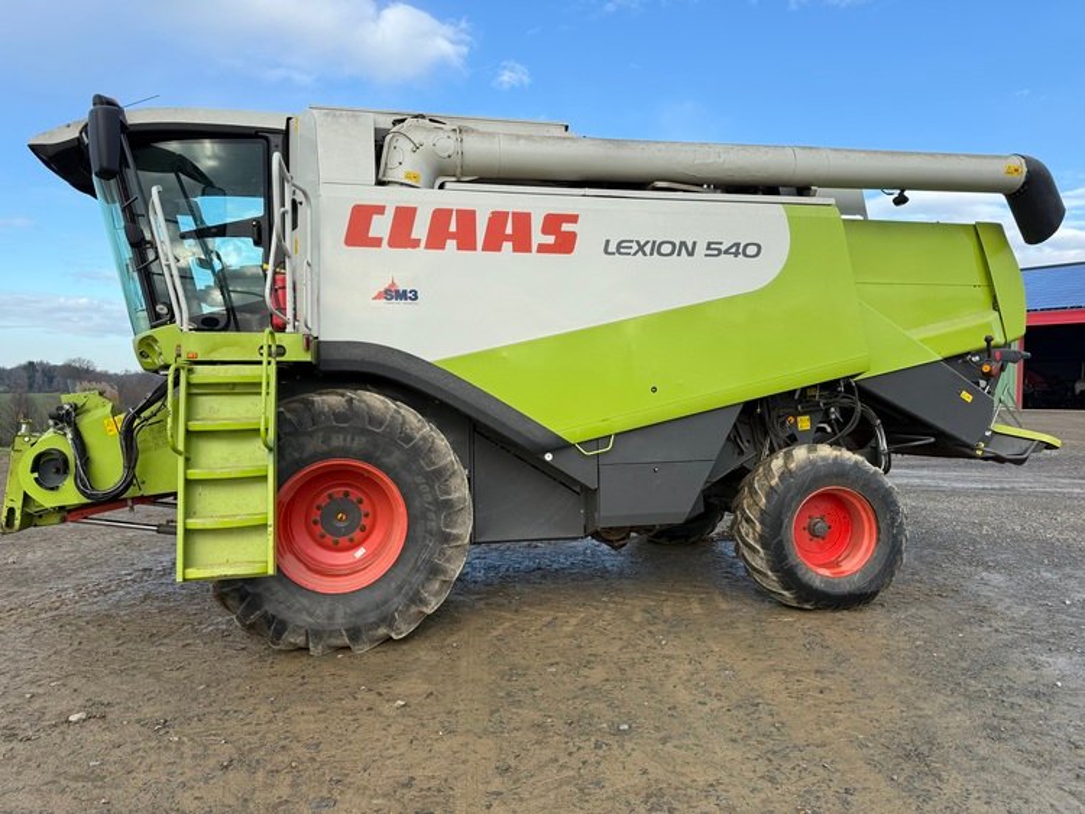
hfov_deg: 71.6
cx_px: 542
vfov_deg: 56.8
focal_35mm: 24
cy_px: 407
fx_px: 752
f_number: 1.78
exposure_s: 1/1585
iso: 80
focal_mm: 6.76
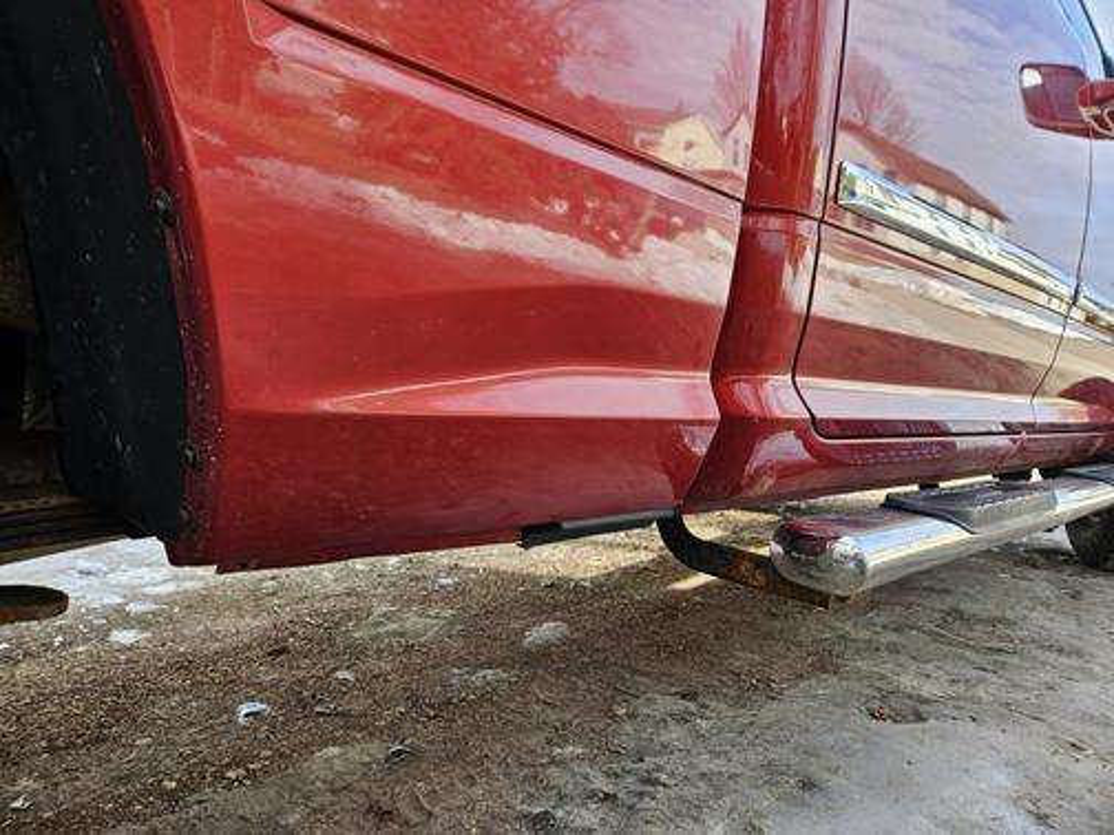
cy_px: 418
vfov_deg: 58.9
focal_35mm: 23
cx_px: 557
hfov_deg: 73.9
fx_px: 740
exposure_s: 1/252
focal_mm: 5.4
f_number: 1.8
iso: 32
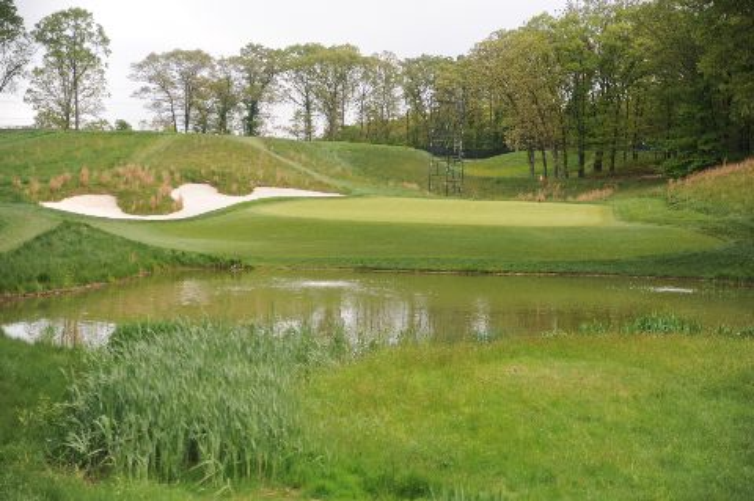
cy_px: 250
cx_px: 377
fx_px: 1297
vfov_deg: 21.9
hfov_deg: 32.4
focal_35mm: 62
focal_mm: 62
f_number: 2.8
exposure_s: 1/8000
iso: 1250
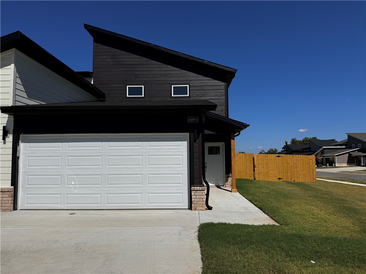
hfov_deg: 71.6
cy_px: 137
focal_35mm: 24
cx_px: 183
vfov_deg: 56.8
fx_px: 254
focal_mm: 6.76
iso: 80
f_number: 1.78
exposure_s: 1/15152
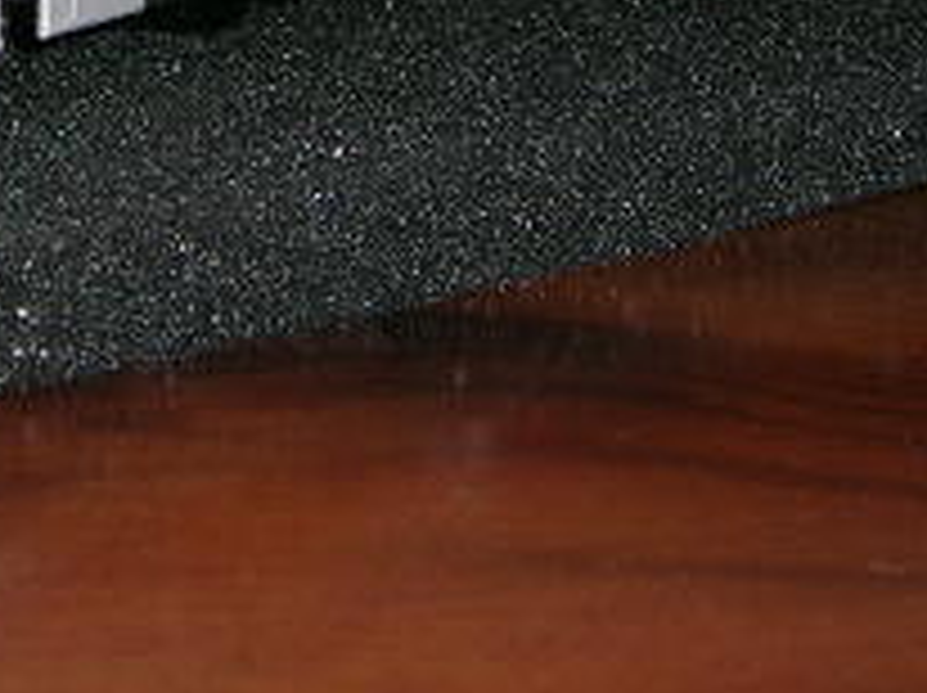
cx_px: 220
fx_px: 2916
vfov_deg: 13.0
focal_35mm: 109
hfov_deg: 17.9
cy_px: -274
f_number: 4.8
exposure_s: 1/60.1
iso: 50
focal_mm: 5.4
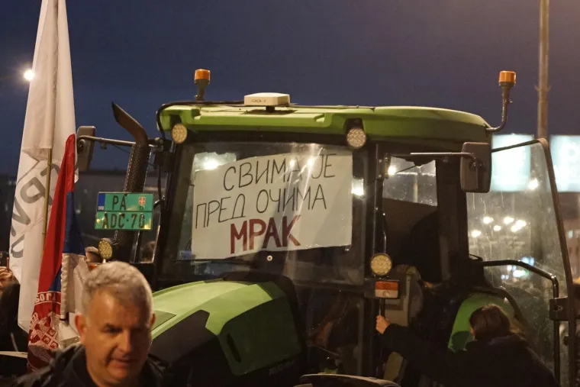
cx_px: 290
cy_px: 194
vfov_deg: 13.0
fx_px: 1692
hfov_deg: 19.5
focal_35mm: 105
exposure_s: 1/40
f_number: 4
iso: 6400
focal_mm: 70
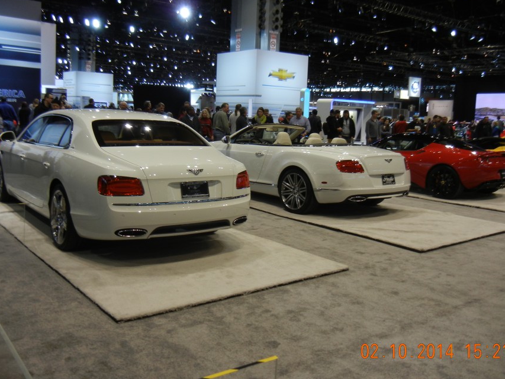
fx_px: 525
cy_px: 171
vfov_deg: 39.6
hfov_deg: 51.3
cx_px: 244
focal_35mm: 36
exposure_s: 1/65.2
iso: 160
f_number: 3.5
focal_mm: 5.4
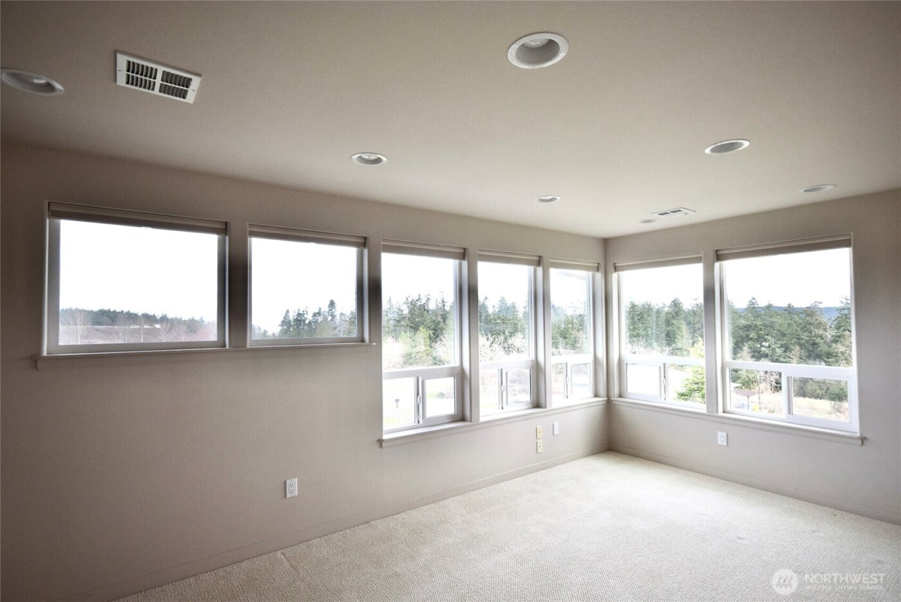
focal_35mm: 18
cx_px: 450
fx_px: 451
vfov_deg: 67.5
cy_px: 301
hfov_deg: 90.0
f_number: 7.1
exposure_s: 1/200
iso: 400
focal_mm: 12
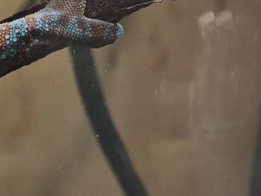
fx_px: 1411
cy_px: 8
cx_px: -121
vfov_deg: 7.9
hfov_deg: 10.2
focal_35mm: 187
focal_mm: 9
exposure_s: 1/50
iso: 800
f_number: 2
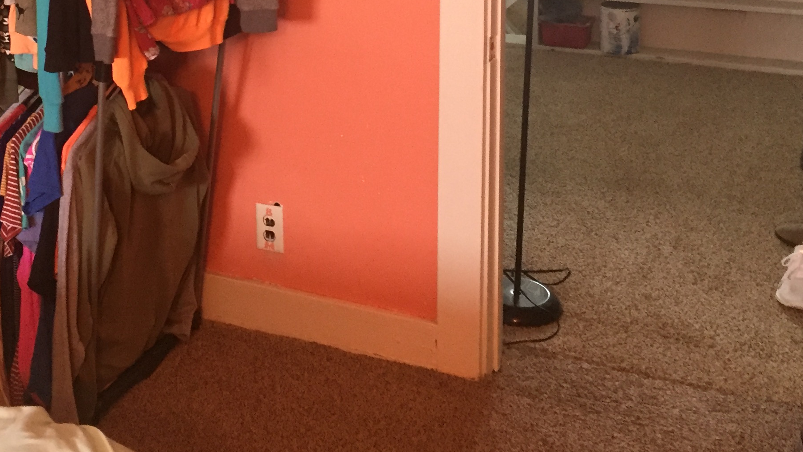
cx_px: 245
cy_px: -80
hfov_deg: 36.1
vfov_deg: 19.9
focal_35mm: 57
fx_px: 1214
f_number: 2.2
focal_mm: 4.15
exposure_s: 1/24
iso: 250
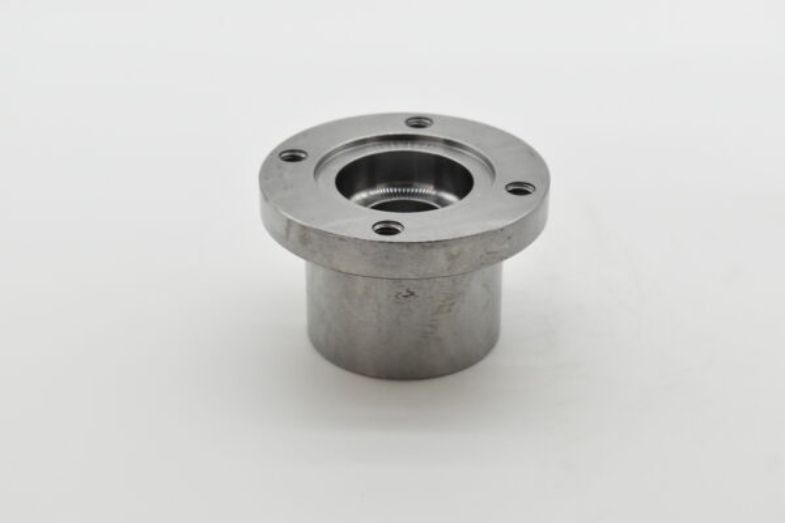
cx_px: 392
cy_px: 262
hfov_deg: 28.1
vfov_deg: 18.9
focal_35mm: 72
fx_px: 1570
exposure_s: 1/1250
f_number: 8
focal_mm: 48
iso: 1600
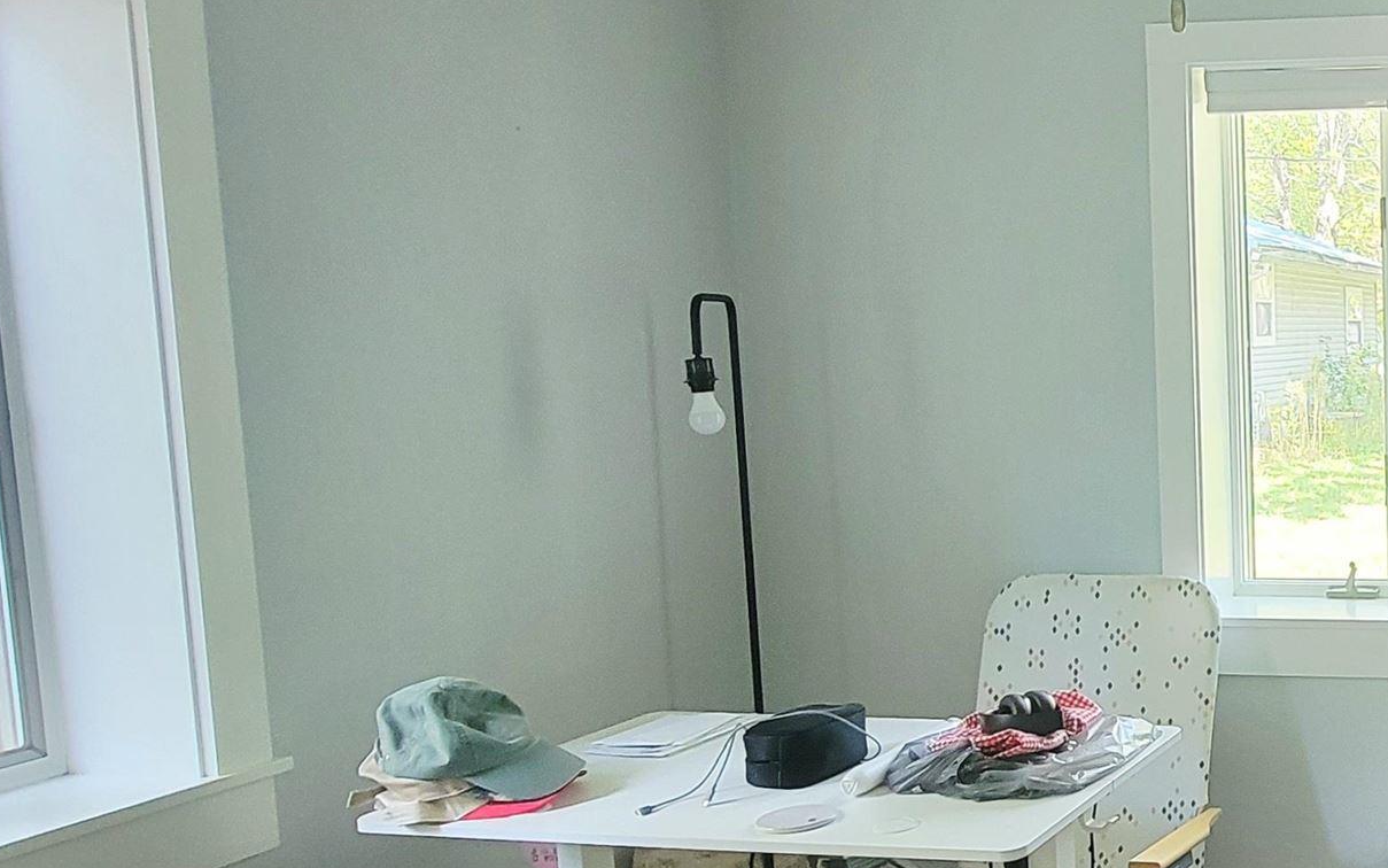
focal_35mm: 35
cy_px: 419
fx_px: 1324
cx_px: 1515
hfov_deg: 43.4
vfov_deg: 36.3
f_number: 2.2
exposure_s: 1/60.2
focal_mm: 2.2
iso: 200
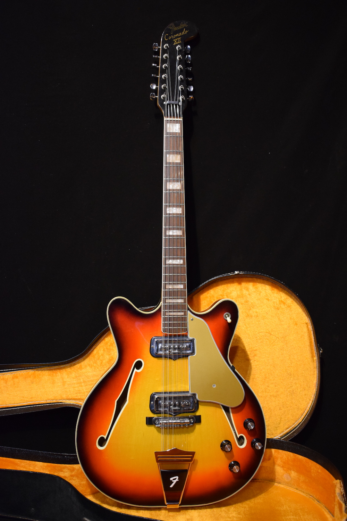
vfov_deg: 53.1
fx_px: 520
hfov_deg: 36.9
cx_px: 174
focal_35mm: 36
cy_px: 260
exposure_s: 1/30
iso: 2500
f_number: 4
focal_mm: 24
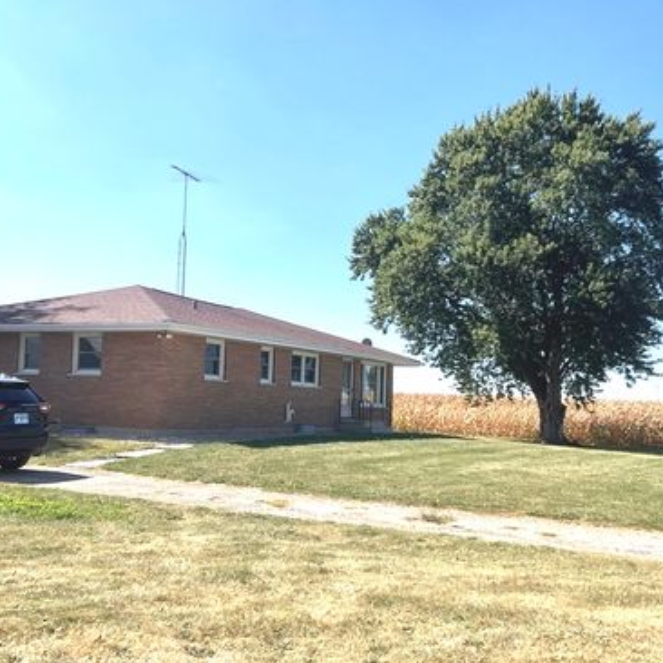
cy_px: 329
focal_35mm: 35
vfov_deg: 47.2
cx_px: 315
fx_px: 758
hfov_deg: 47.2
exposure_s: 1/2141
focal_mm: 3
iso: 16
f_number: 1.8
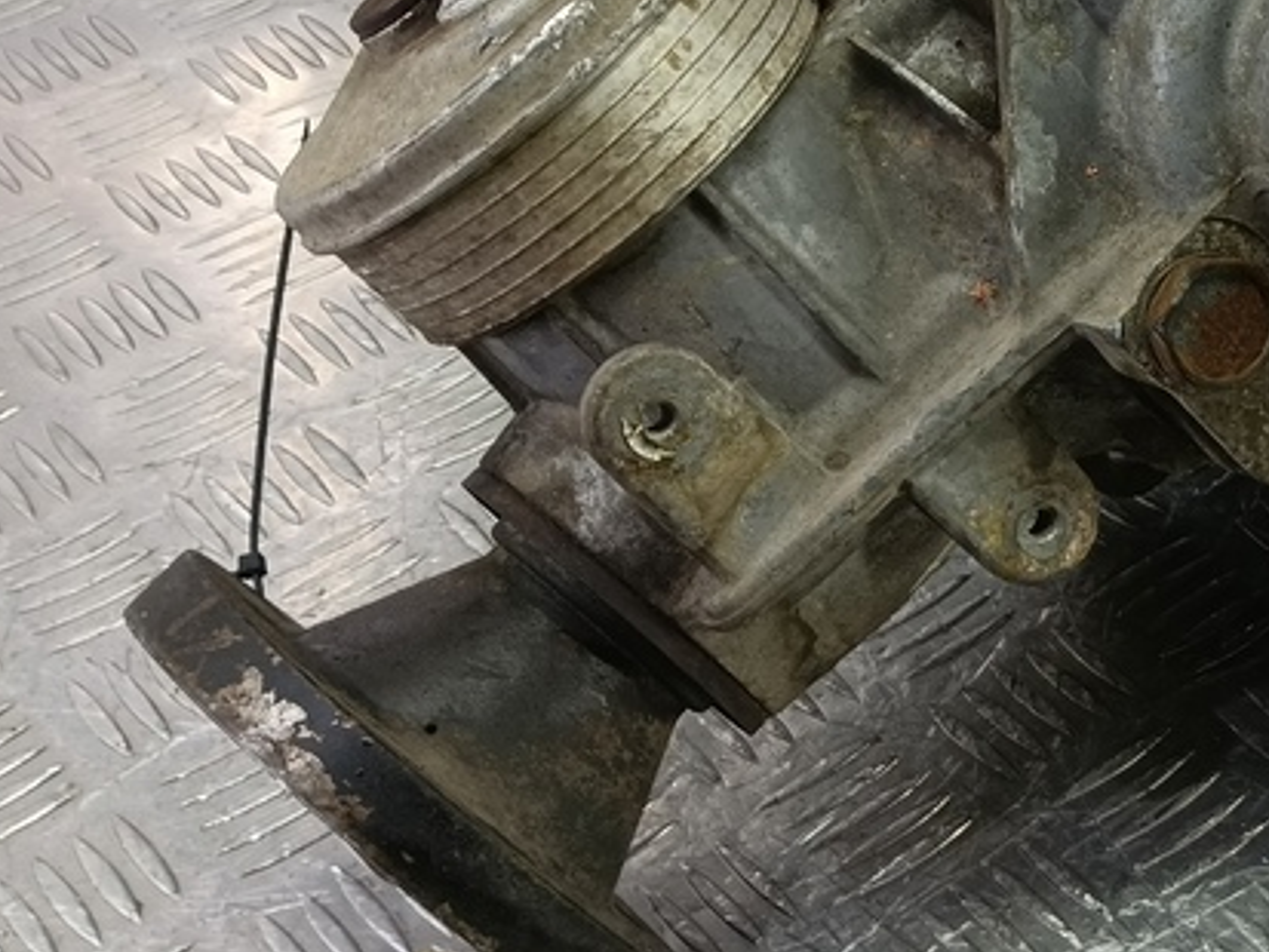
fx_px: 2090
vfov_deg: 25.4
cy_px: 246
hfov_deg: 30.0
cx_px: 1429
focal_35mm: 57
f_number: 1.6
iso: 132
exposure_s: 1/50
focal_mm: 4.11
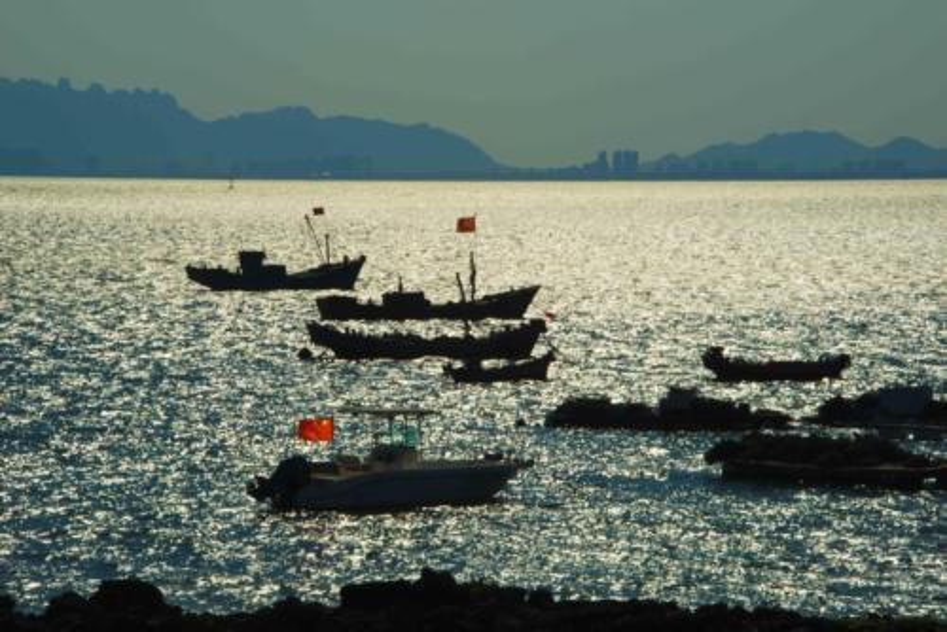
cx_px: 474
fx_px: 5001
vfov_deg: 7.2
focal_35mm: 190
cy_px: 316
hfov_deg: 10.8
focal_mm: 190
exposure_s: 1/100
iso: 200
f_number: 29
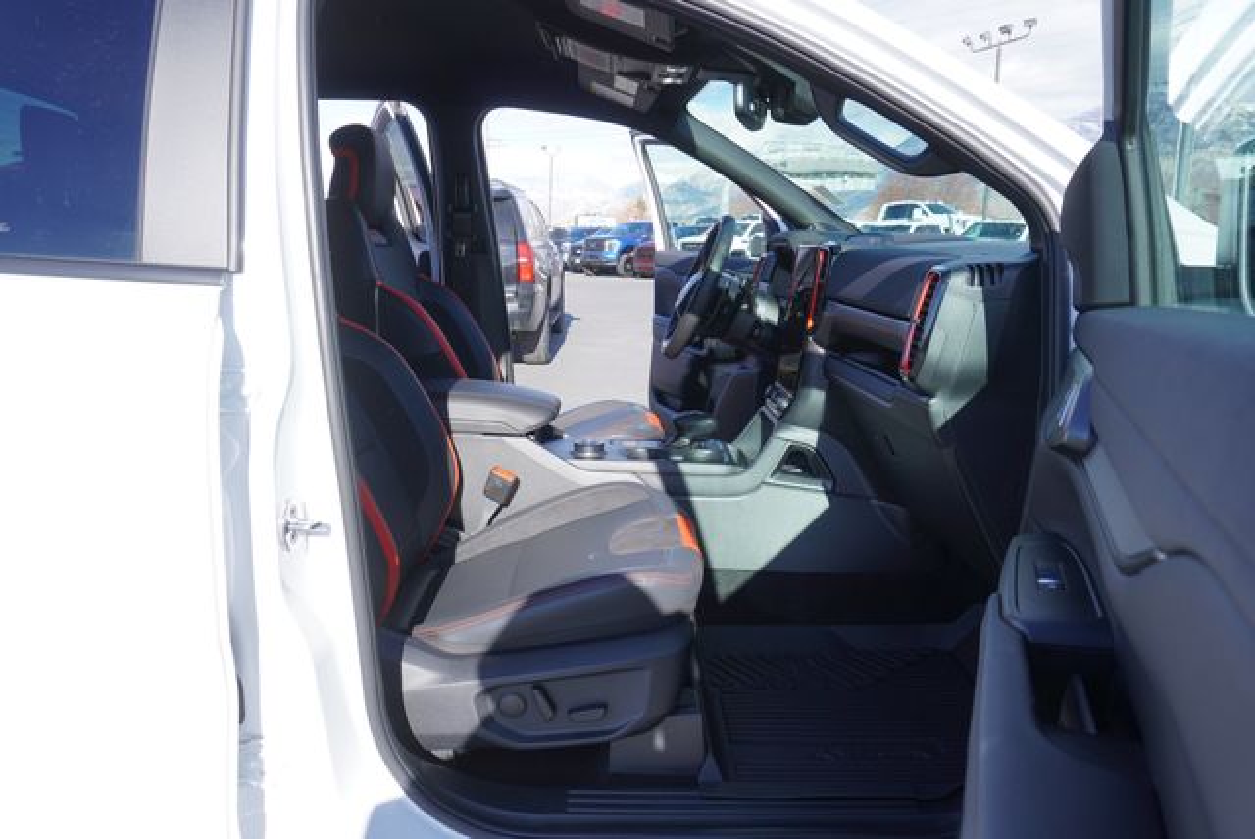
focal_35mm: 24
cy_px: 420
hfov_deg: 73.7
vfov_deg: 53.2
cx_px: 628
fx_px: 837
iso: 100
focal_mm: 16
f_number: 6.3
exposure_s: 1/160
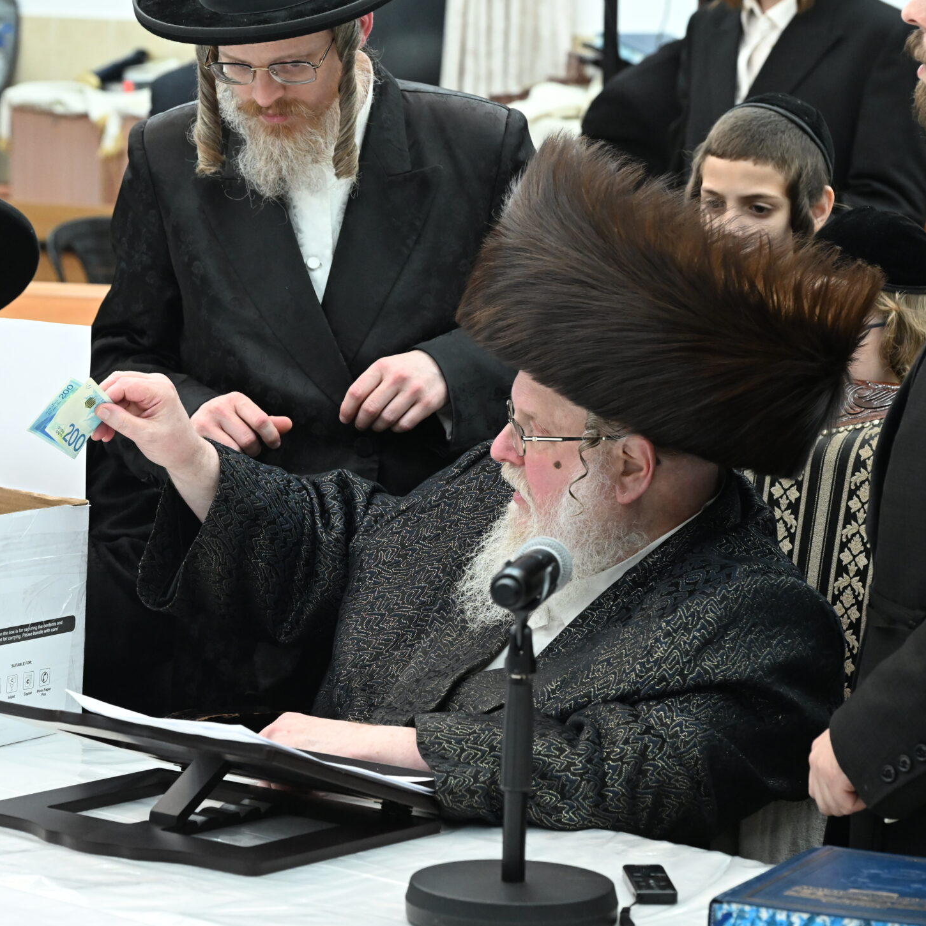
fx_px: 3904
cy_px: 494
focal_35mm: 129
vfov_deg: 13.5
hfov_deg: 13.5
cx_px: 295
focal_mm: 86
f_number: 5.6
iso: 2500
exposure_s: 1/200
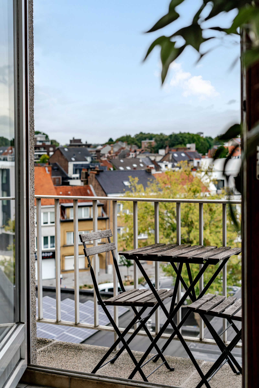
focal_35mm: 50
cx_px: 130
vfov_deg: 39.6
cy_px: 194
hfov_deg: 27.0
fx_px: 539
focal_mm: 50
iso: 250
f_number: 4
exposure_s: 1/250
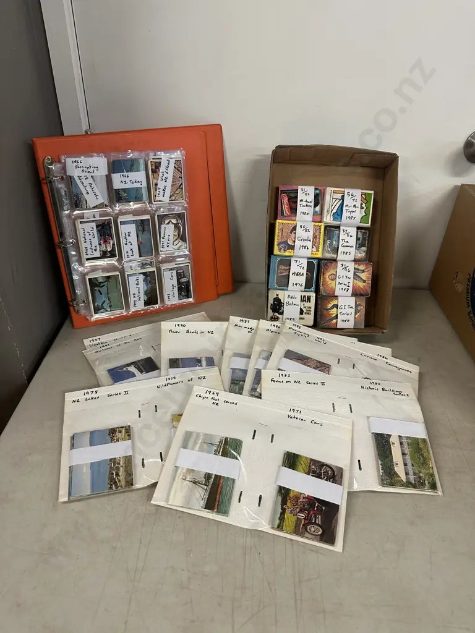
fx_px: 439
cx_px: 238
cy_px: 316
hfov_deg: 56.8
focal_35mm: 24
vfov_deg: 71.6
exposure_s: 1/100
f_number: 1.78
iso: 160
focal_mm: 6.86
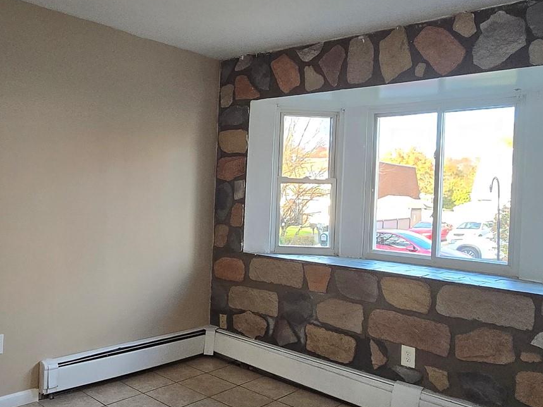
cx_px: 178
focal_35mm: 31
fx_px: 486
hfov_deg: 57.0
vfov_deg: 45.4
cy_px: 203
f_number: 2.2
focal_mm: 1.7
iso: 250
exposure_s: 1/100
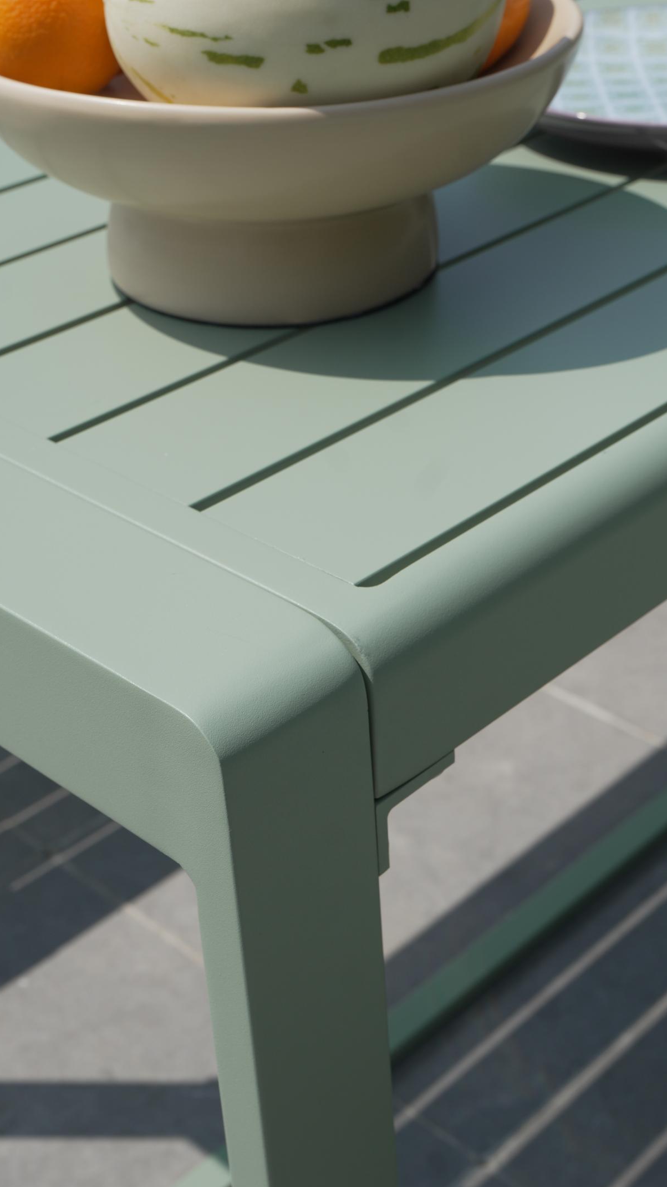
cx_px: 299
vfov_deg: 37.5
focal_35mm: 56
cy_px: 599
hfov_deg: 21.6
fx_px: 1746
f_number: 8
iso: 125
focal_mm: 35
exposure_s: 1/500
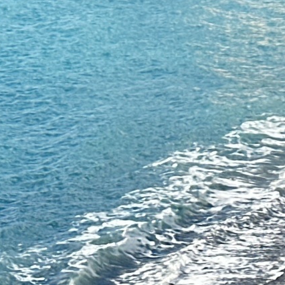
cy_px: -258
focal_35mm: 255
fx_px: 2375
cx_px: 252
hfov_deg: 6.9
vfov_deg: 6.7
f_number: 1.78
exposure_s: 1/1783
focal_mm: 6.86
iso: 64
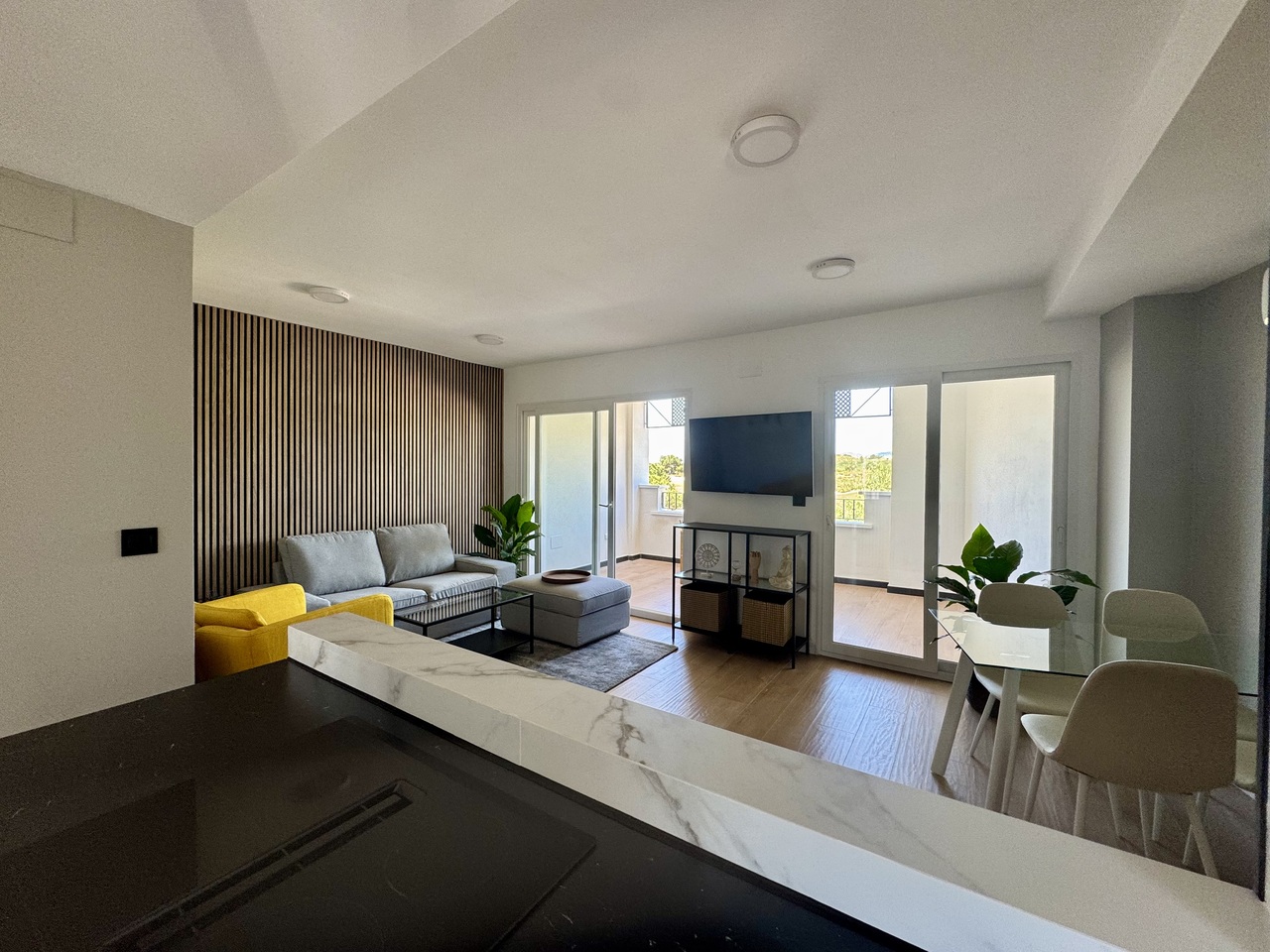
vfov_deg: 85.7
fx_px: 514
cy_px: 476
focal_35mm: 14
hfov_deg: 102.1
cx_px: 635
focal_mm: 2.22
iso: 80
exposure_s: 1/99
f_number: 2.2
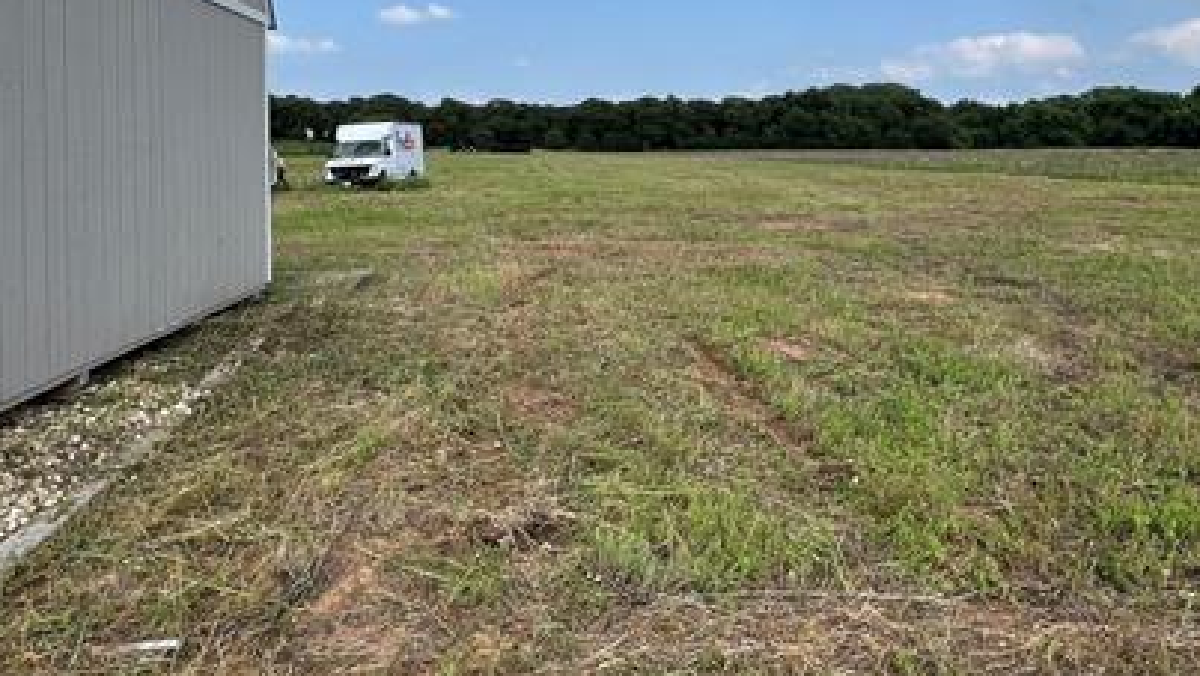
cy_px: 161
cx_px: 596
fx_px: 859
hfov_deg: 69.8
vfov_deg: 41.5
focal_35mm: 27
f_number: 1.8
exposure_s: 1/1410
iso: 32
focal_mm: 1.57
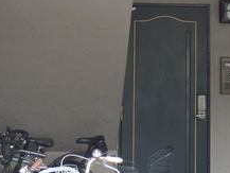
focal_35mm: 116
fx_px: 771
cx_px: 123
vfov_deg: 12.7
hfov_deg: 17.0
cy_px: 11
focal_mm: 6.4
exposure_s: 1/40
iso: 250
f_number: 5
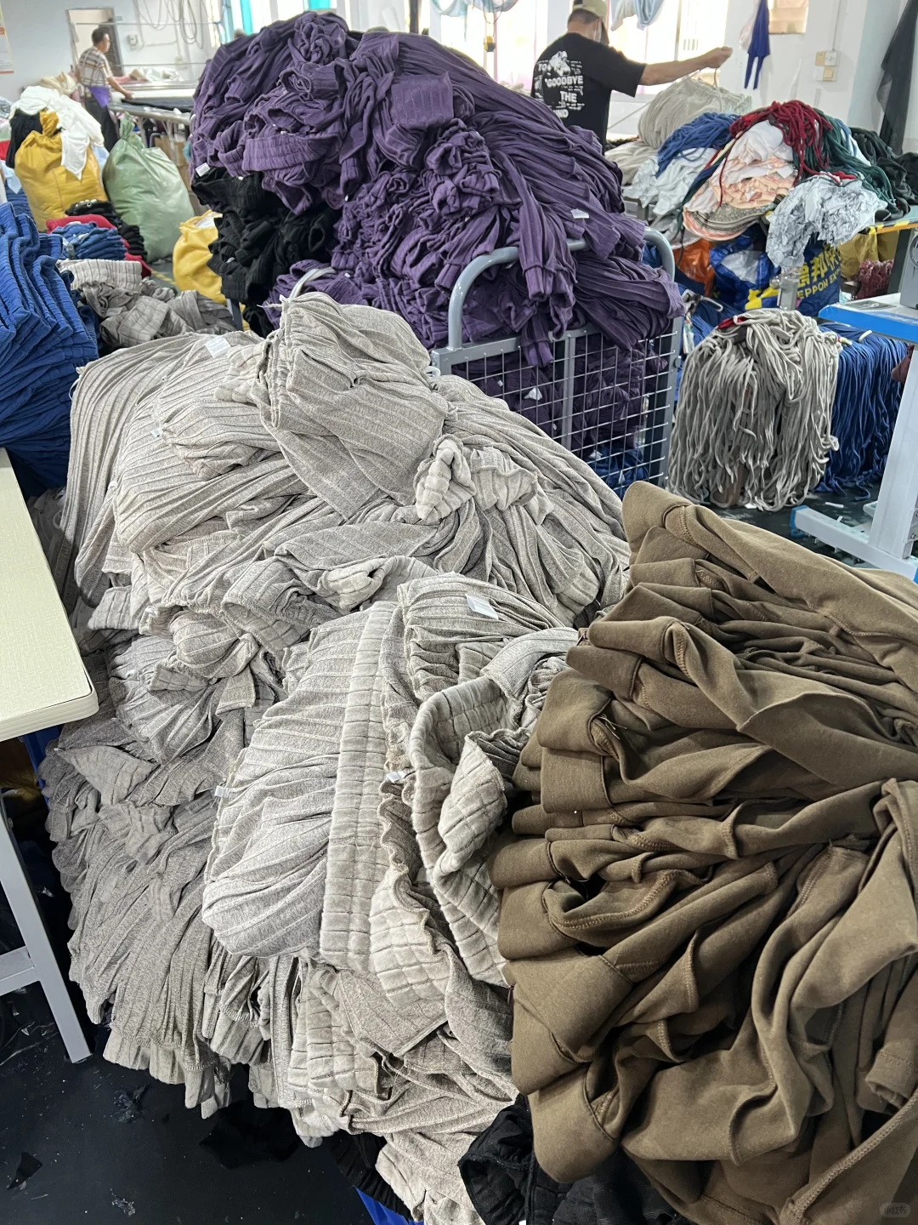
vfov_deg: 67.3
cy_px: 612
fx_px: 919
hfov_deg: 53.1
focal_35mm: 26
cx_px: 459
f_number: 1.5
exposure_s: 1/50
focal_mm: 5.7
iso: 160
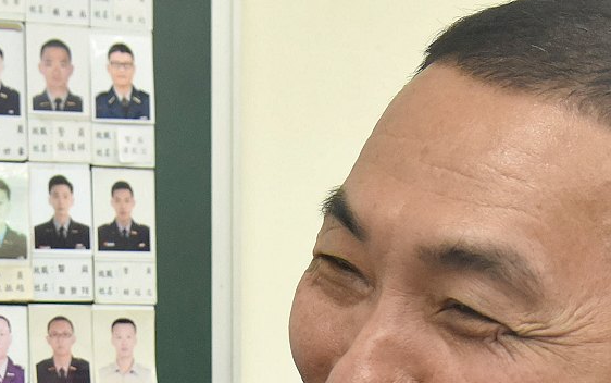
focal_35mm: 141
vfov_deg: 9.0
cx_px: 160
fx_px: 2349
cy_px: 621
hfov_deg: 14.8
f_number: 5.6
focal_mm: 38
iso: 2200
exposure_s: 1/200
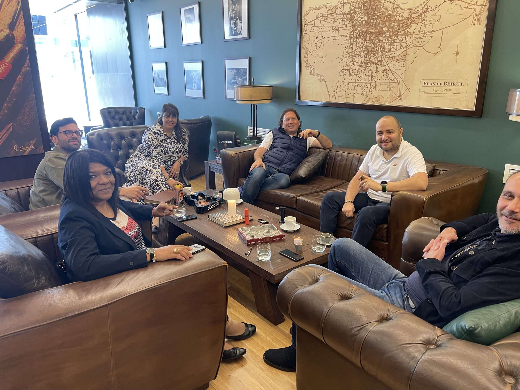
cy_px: 195
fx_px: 391
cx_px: 260
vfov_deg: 53.1
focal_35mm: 26
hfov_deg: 67.3
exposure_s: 1/61
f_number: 1.6
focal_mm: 5.1
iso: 125
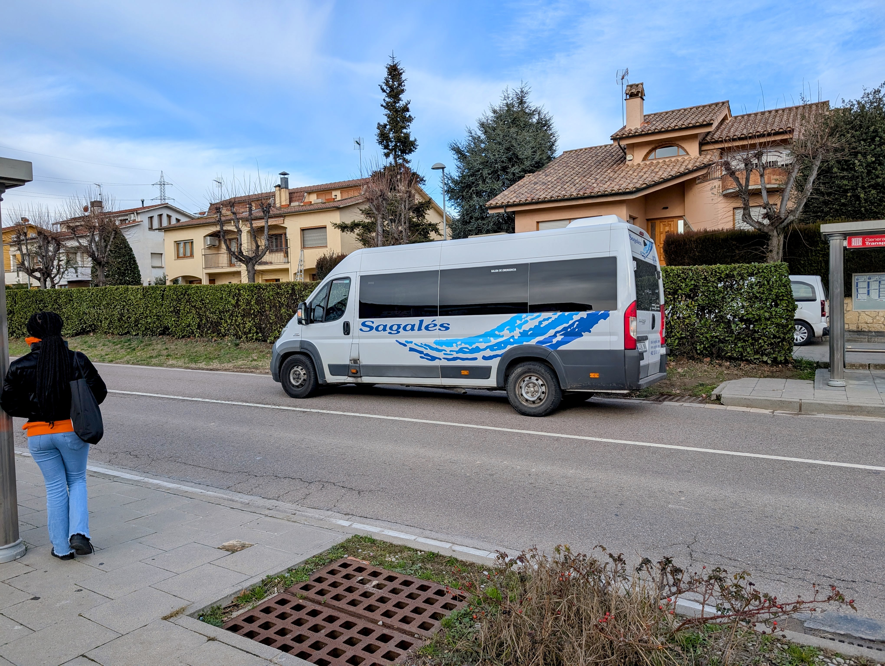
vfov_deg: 56.9
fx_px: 614
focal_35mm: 24
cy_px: 333
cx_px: 442
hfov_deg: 71.5
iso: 20
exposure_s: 1/534
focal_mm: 6.9
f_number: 1.68
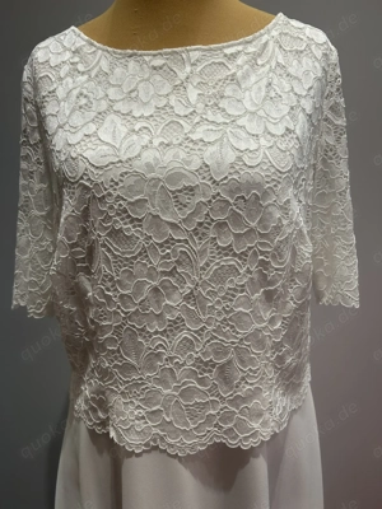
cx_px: 191
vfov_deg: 67.3
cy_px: 254
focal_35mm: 26
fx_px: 383
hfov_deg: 53.1
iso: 50
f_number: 1.5
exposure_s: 1/100
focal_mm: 5.7
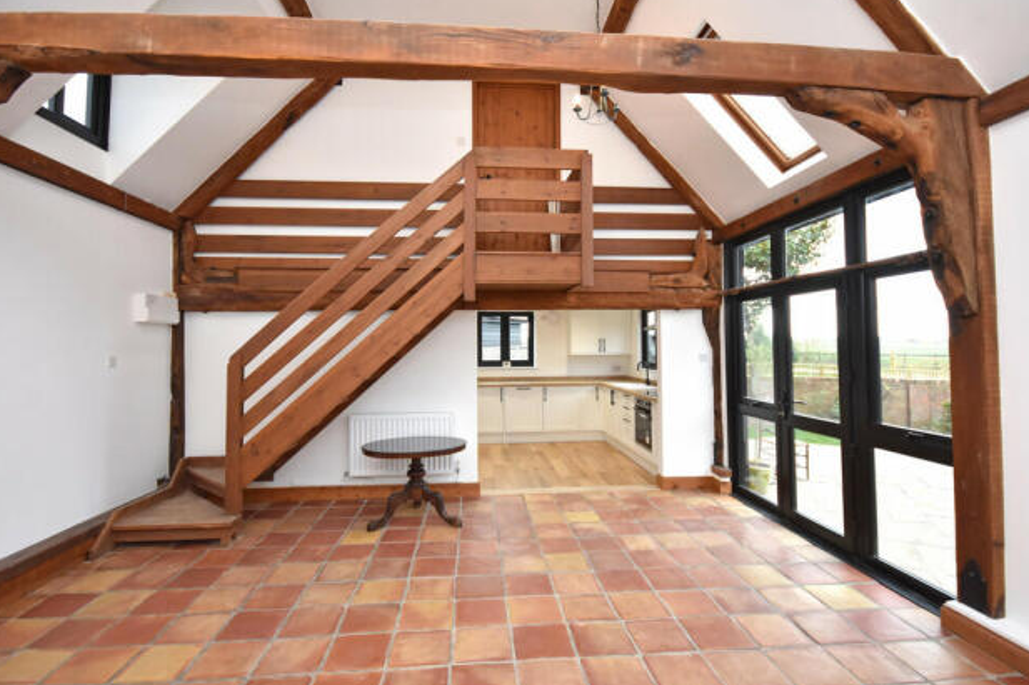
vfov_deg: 70.4
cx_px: 499
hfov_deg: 93.3
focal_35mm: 17
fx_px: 486
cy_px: 328
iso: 800
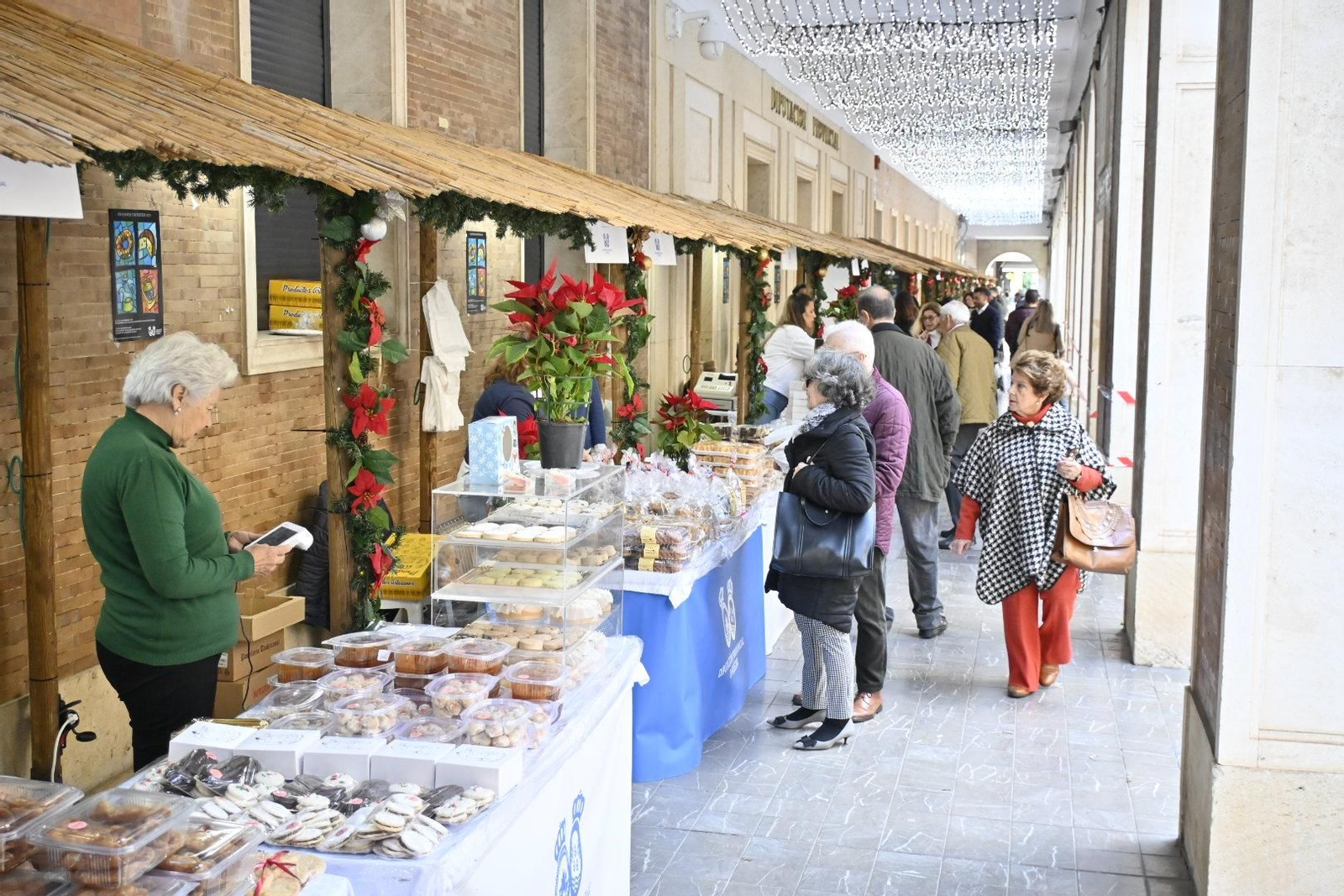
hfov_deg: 47.1
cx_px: 672
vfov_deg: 32.4
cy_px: 448
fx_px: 1540
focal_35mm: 41
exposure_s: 1/160
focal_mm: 27.5
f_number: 4.5
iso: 2000
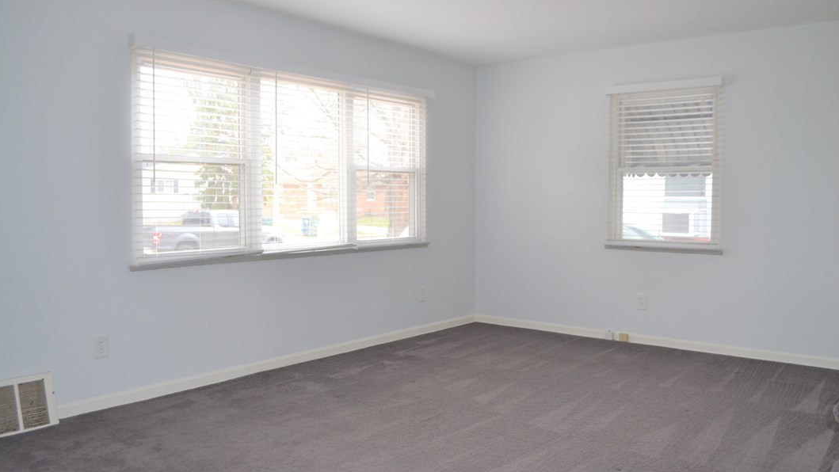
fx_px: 645
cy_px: 222
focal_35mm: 29
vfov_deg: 40.2
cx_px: 414
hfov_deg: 66.1
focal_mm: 18
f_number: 4
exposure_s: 1/125
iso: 400
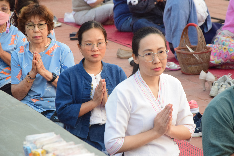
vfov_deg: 8.2
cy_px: 76
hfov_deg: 12.3
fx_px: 1083
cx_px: 123
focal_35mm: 167
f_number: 8
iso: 1600
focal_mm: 105
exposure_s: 1/200
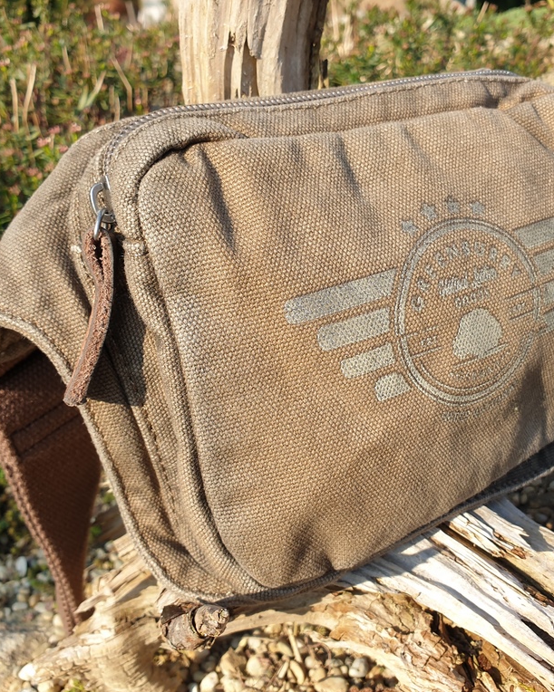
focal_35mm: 34
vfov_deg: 52.8
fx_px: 697
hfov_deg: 43.3
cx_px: 293
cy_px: 347
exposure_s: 1/546
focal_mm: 4.3
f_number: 2.4
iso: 50
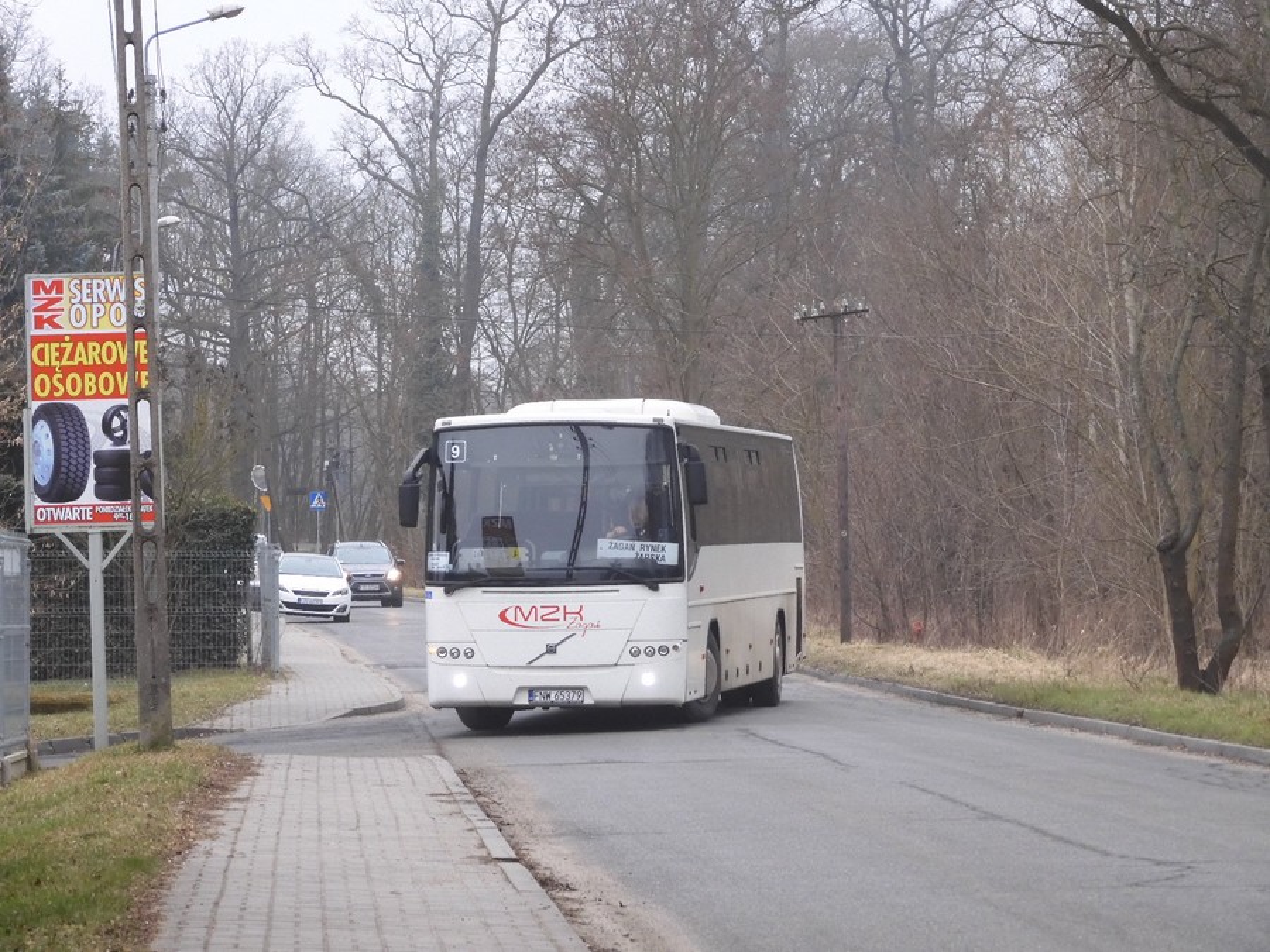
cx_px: 635
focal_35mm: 150
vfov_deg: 9.9
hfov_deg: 13.2
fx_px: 5503
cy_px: 476
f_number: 5.6
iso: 360
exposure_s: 1/250
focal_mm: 26.8
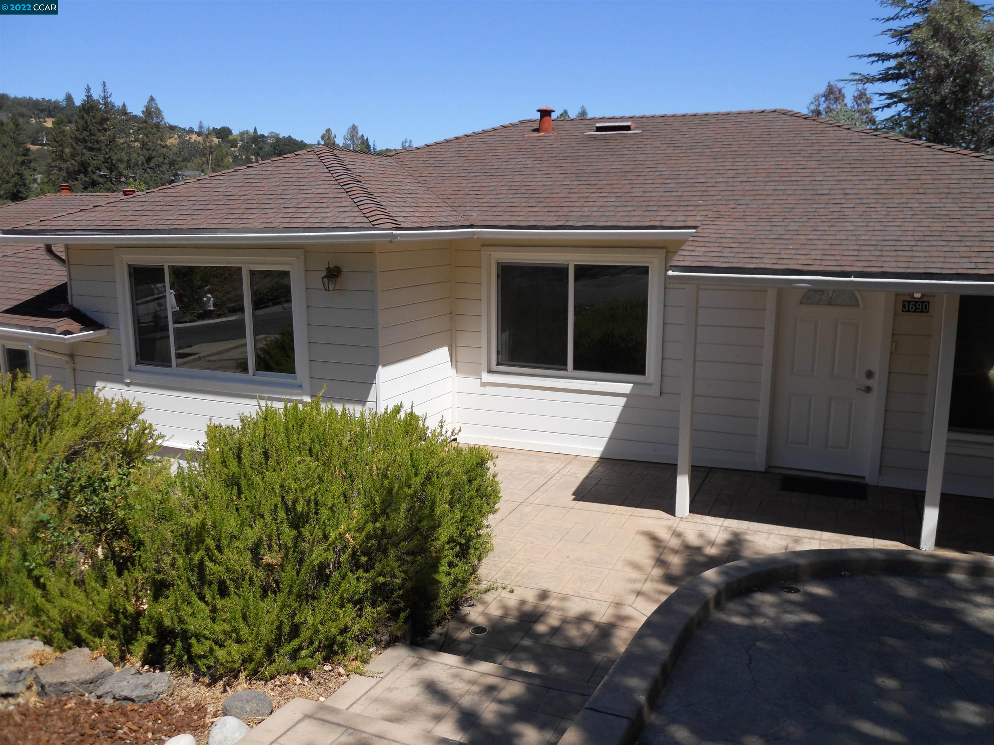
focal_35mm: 28
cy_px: 372
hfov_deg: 63.4
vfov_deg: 49.7
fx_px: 804
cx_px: 497
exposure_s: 1/400
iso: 80
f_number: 5.4
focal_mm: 5
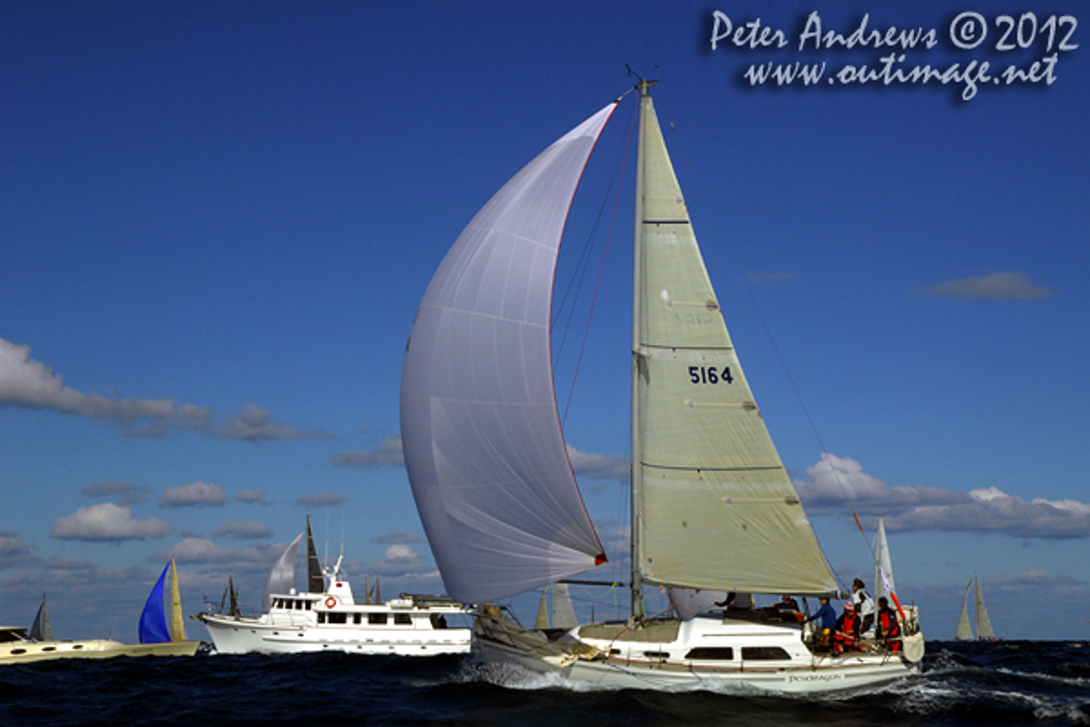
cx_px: 545
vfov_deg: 21.6
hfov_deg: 31.9
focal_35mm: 63
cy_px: 364
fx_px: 1907
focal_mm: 42
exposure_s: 1/320
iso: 400
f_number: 21
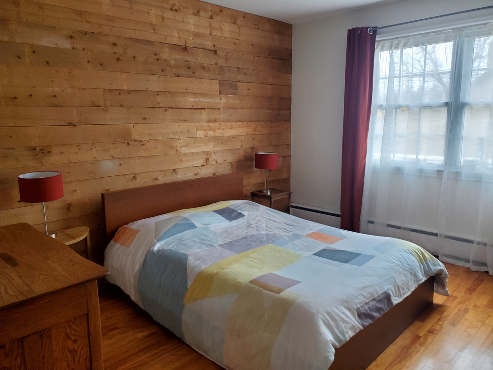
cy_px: 185
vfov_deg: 53.1
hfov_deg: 67.3
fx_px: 370
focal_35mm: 26
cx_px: 246
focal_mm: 4.3
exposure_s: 1/85
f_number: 2.4
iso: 200
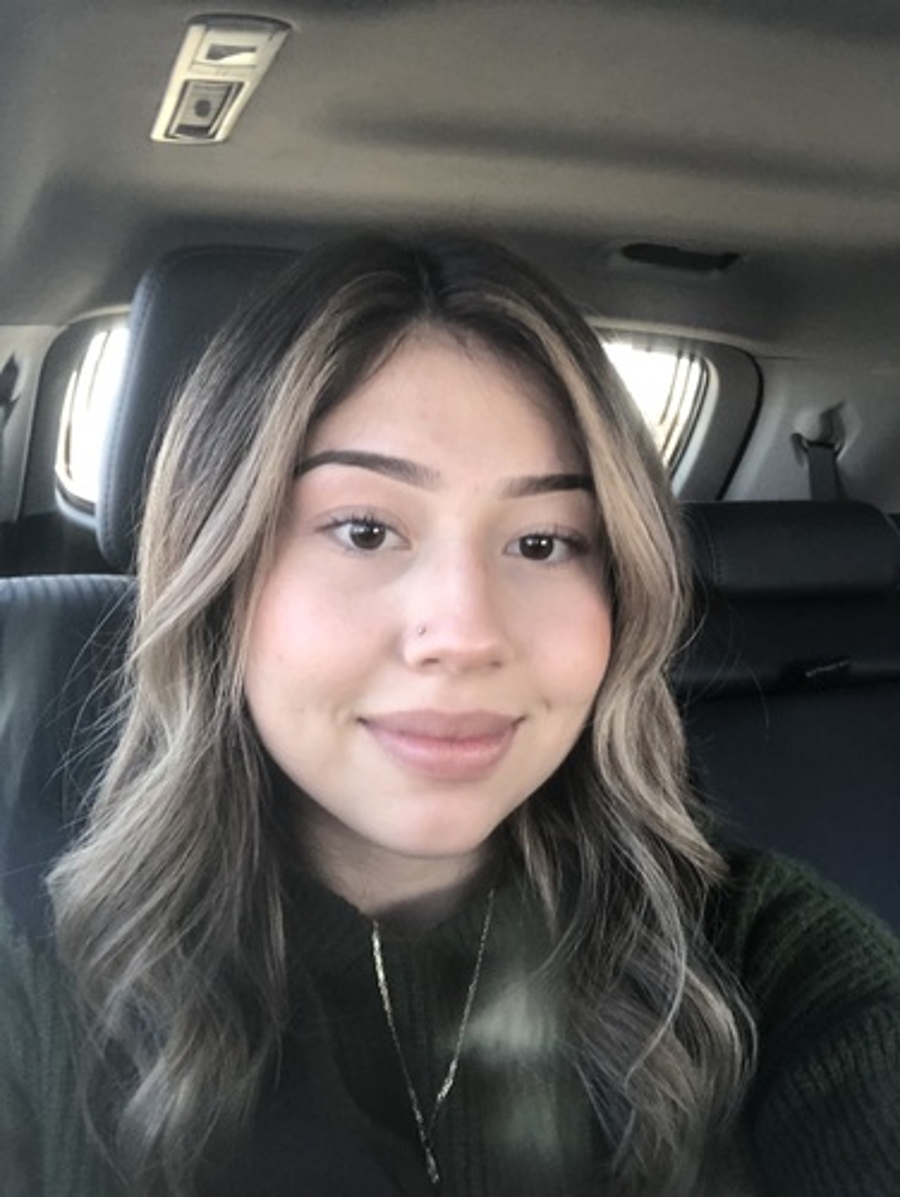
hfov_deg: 44.2
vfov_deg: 56.8
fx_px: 1107
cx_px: 450
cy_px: 598
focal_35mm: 32
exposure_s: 1/60
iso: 125
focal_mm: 2.87
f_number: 2.2
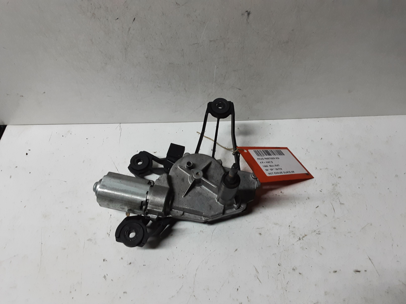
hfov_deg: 65.3
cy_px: 152
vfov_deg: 51.4
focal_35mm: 27
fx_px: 317
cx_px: 203
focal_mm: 2.91
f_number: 1.9
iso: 100
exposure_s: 1/50
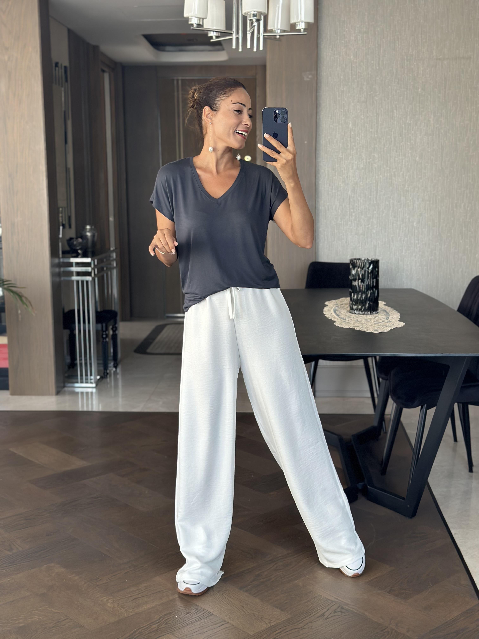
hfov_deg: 30.3
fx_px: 886
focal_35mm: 48
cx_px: 240
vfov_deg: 39.7
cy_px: 320
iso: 125
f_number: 1.78
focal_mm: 6.86
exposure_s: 1/120
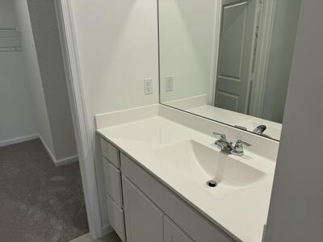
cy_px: 121
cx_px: 162
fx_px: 224
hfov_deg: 71.6
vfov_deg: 56.8
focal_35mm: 24
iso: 100
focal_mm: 6.76
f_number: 1.78
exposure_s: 1/120
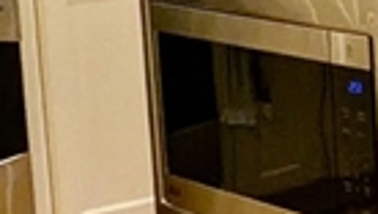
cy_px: -25
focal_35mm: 129
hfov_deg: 12.1
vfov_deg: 9.3
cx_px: 994
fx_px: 1294
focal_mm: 2.35
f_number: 2.2
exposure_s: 1/75.9
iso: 106
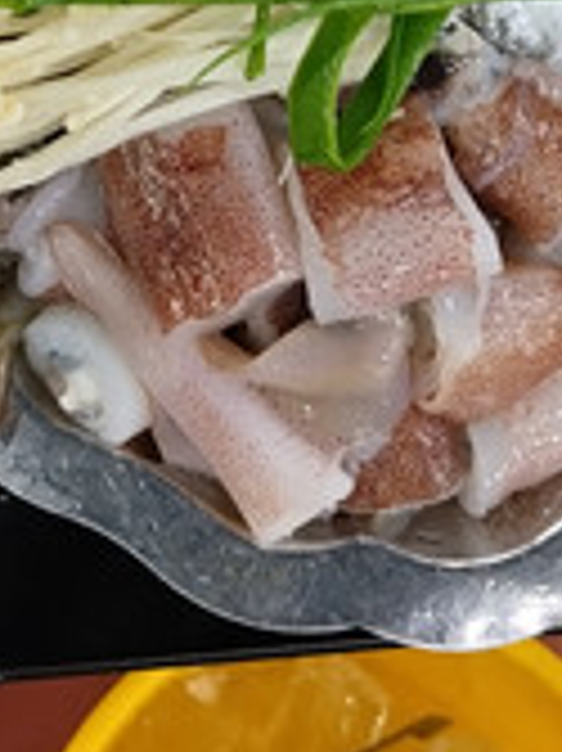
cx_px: 254
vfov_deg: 21.1
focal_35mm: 87
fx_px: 1886
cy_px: -131
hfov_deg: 16.9
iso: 160
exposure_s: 1/33.3
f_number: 1.8
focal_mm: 4.22
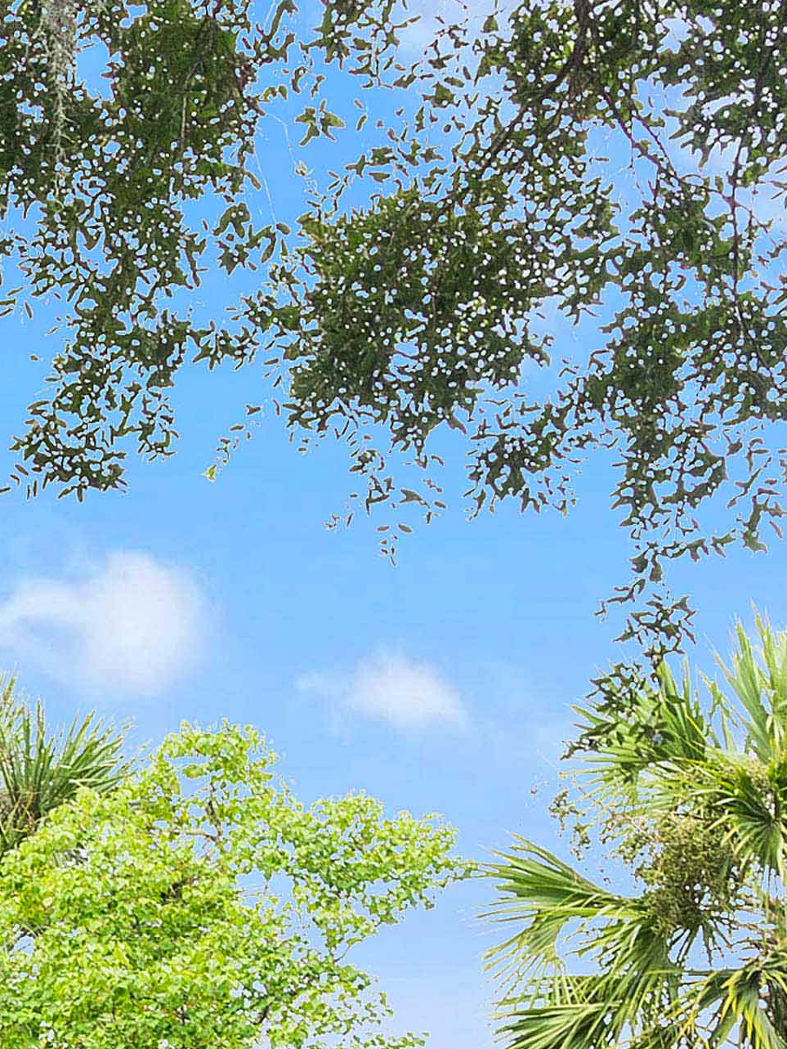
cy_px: 2111
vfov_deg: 12.2
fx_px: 4333
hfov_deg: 9.1
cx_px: -1235
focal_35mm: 143
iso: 200
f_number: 8
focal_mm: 24
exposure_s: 1/40
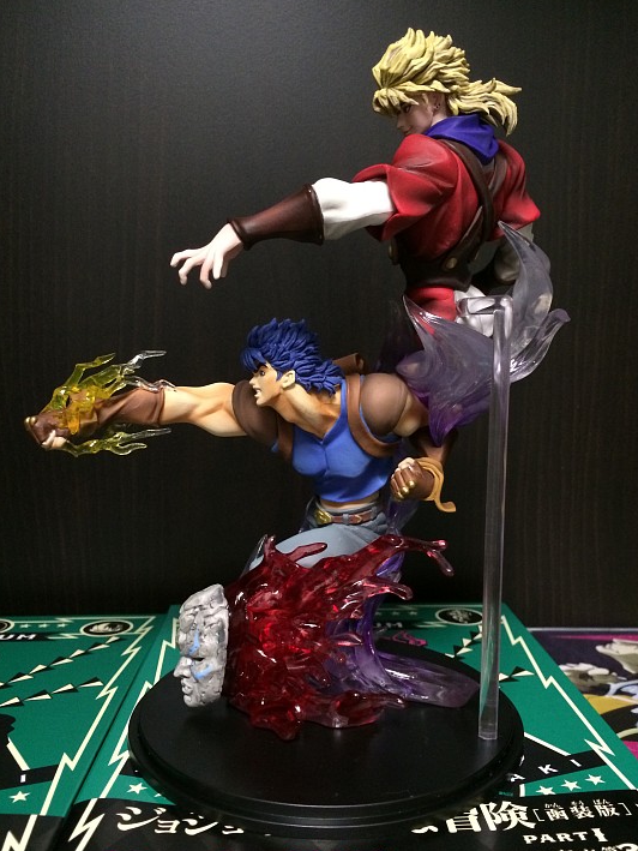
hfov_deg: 45.5
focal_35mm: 31
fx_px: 762
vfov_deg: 58.3
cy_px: 430
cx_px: 325
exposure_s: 1/15
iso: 400
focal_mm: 4.12
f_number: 2.2
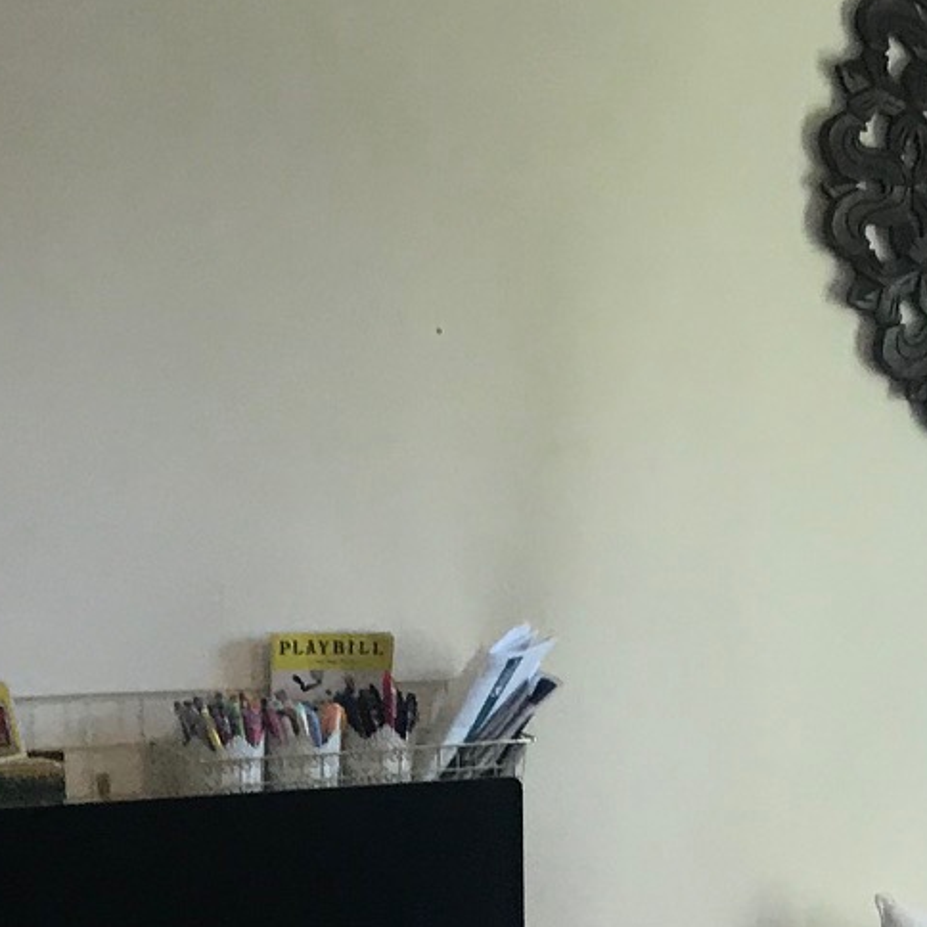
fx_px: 3121
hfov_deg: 15.7
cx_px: 1352
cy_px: 848
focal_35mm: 103
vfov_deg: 16.7
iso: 25
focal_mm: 3.99
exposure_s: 1/30
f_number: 1.8
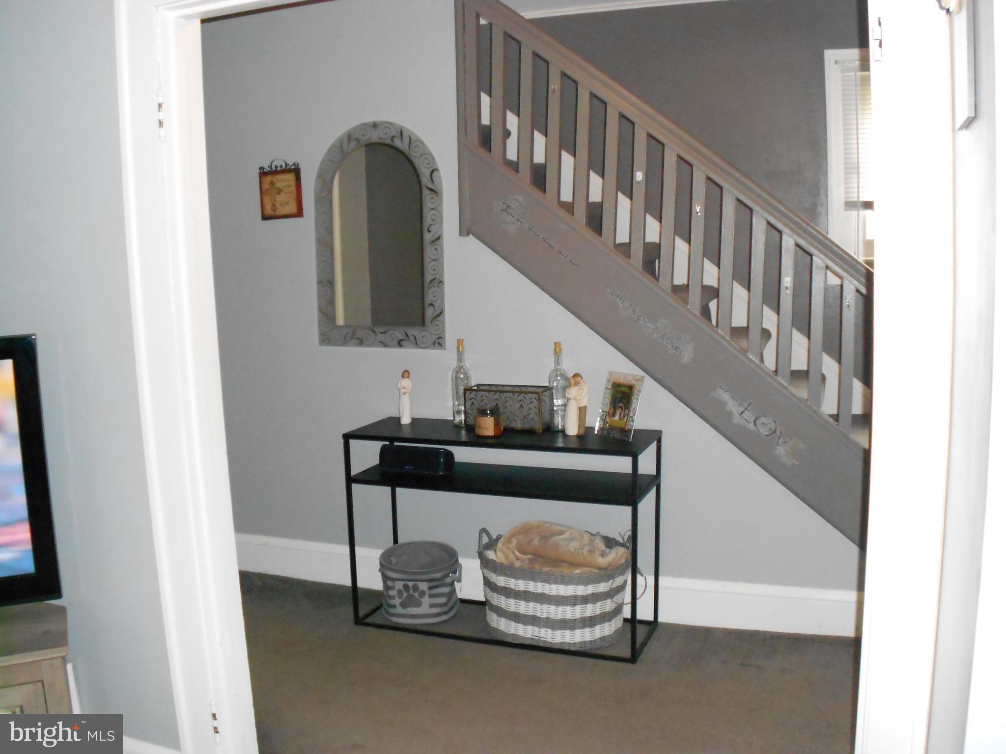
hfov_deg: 34.3
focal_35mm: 56
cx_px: 503
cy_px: 377
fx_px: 1627
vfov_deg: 26.1
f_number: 4.9
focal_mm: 10
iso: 640
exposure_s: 1/60
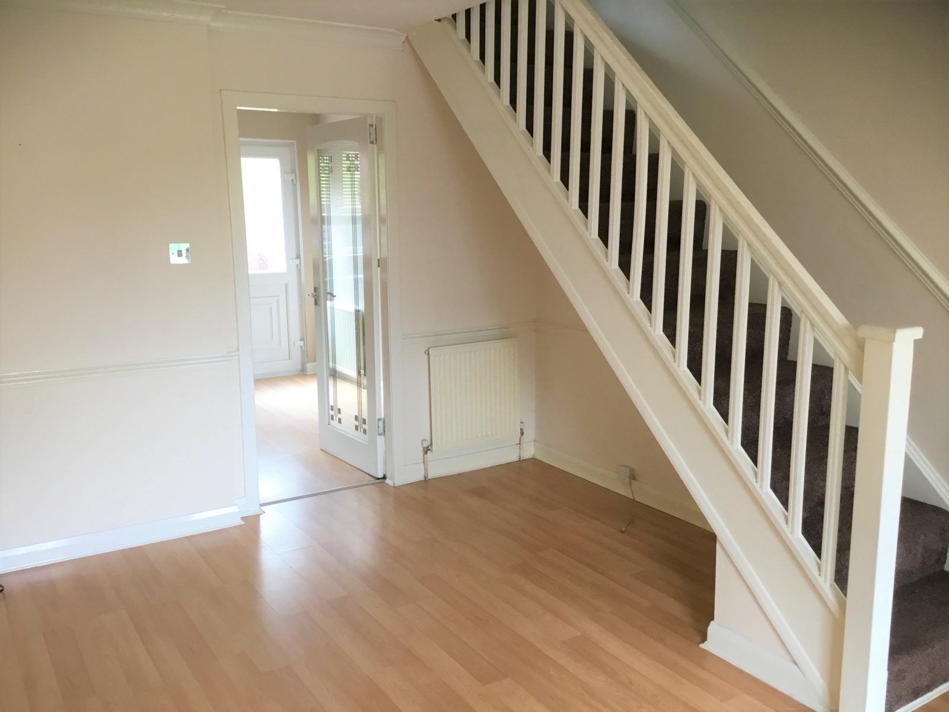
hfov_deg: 58.4
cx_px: 474
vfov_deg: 45.4
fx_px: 850
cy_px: 356
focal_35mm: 31
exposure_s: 1/33
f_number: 2.4
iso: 64
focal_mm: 3.3
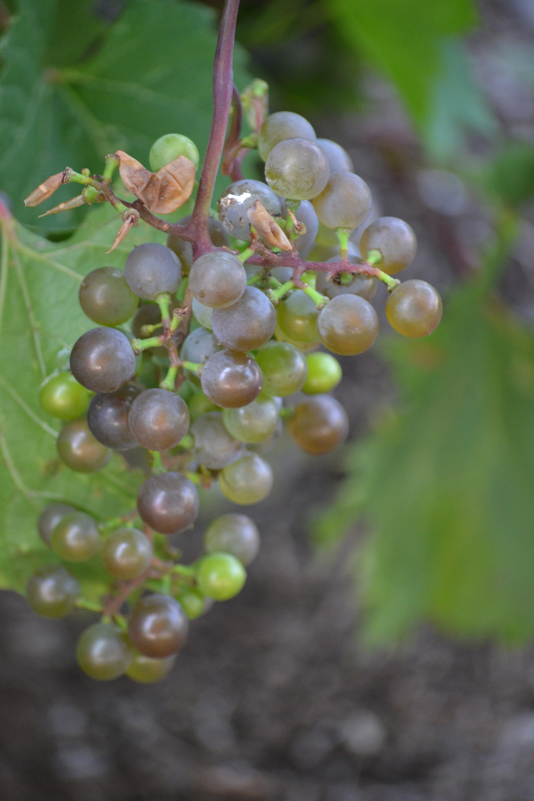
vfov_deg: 8.3
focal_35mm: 248
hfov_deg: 5.6
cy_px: 400
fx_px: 5506
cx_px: 267
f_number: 5.3
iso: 900
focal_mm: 165
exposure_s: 1/125
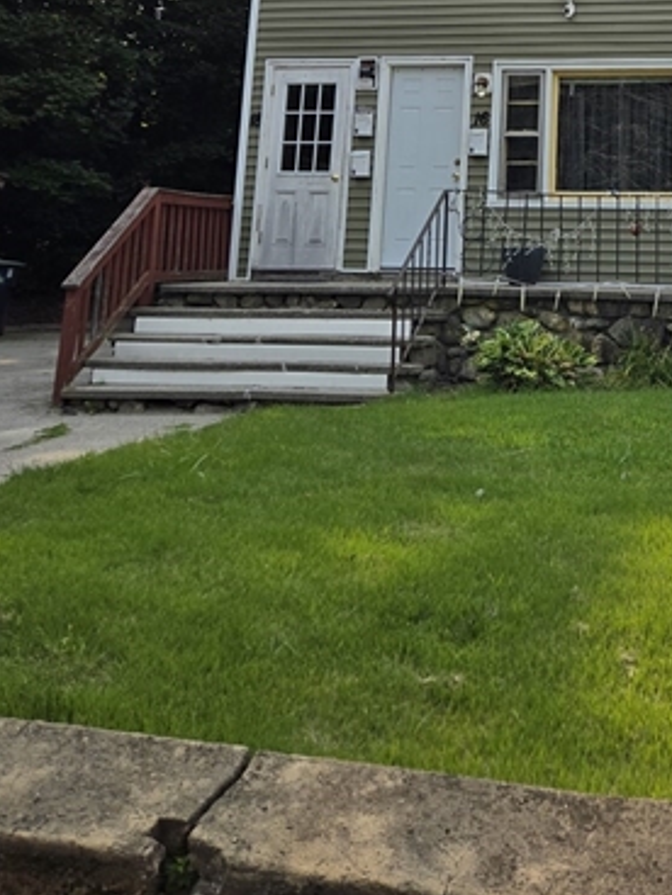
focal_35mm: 48
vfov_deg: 36.6
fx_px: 1242
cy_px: 54
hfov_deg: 28.6
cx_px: 650
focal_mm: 5.4
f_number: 1.8
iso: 25
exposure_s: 1/3418
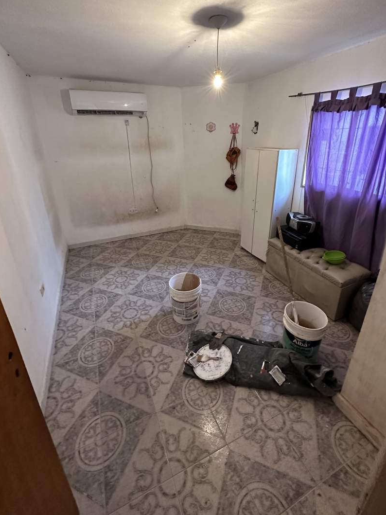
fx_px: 238
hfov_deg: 78.1
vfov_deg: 93.9
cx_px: 196
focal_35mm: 16
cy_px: 223
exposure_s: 1/50
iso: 500
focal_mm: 2.22
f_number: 2.2
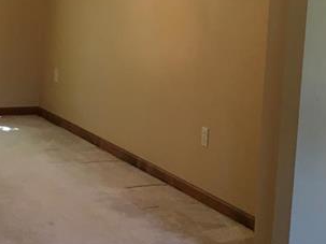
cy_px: 41
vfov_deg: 15.0
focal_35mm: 98
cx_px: 219
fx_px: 923
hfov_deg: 20.0
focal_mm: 4.15
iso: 64
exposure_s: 1/30
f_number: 2.2
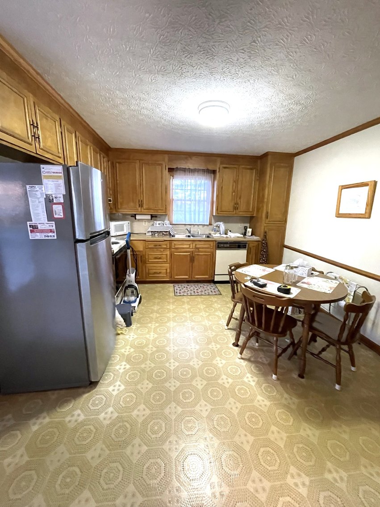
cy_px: 254
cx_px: 190
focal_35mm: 14
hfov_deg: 85.7
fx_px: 205
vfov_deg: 102.1
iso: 1000
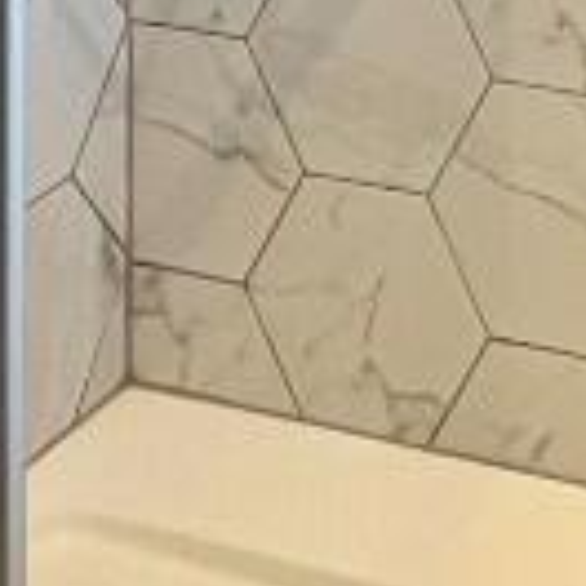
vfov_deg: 13.1
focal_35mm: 96
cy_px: -870
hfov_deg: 15.1
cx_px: 1132
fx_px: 1839
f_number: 2.2
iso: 100
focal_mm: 2.22
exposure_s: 1/100
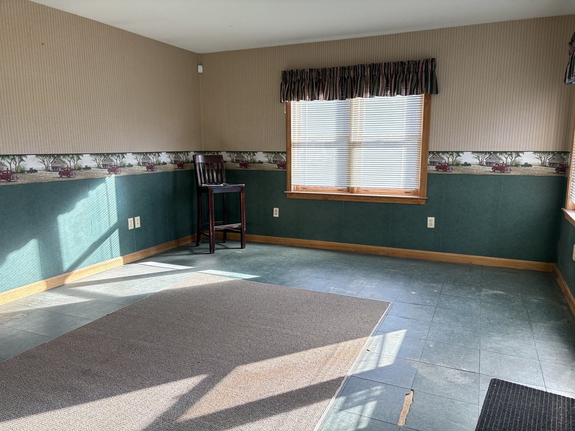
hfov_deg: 67.3
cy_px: 216
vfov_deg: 53.1
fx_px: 432
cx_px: 288
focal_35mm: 26
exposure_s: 1/158
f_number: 1.6
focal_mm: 5.96
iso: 40
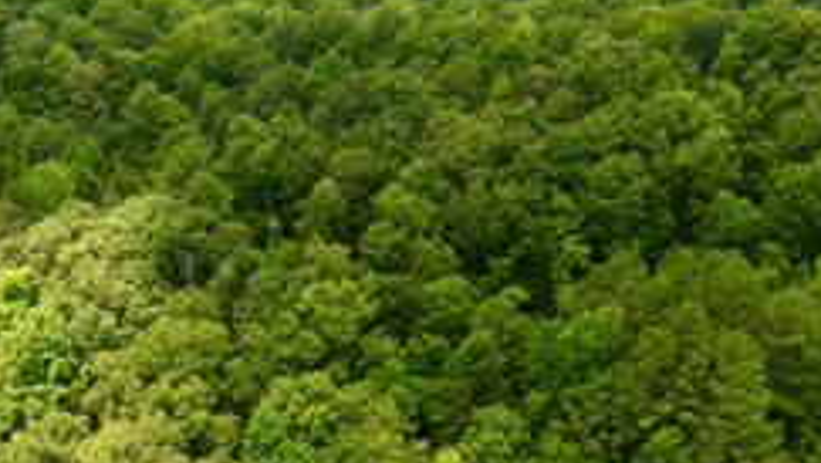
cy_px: 193
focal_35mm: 43
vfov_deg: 27.7
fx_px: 937
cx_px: 233
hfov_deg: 46.1
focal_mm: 4.5
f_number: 2.8
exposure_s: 1/320
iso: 100
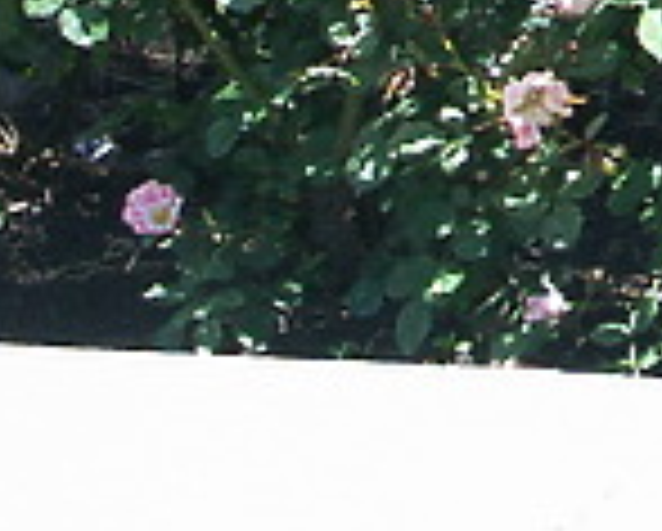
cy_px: -898
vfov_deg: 3.7
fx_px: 8083
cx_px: 1441
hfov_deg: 4.6
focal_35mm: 412
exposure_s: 1/125
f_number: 4.5
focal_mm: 17.23
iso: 100
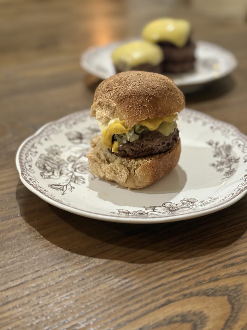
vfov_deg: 39.7
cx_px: 124
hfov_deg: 30.3
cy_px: 165
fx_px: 457
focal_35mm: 48
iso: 500
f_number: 1.78
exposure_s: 1/30
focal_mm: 6.76
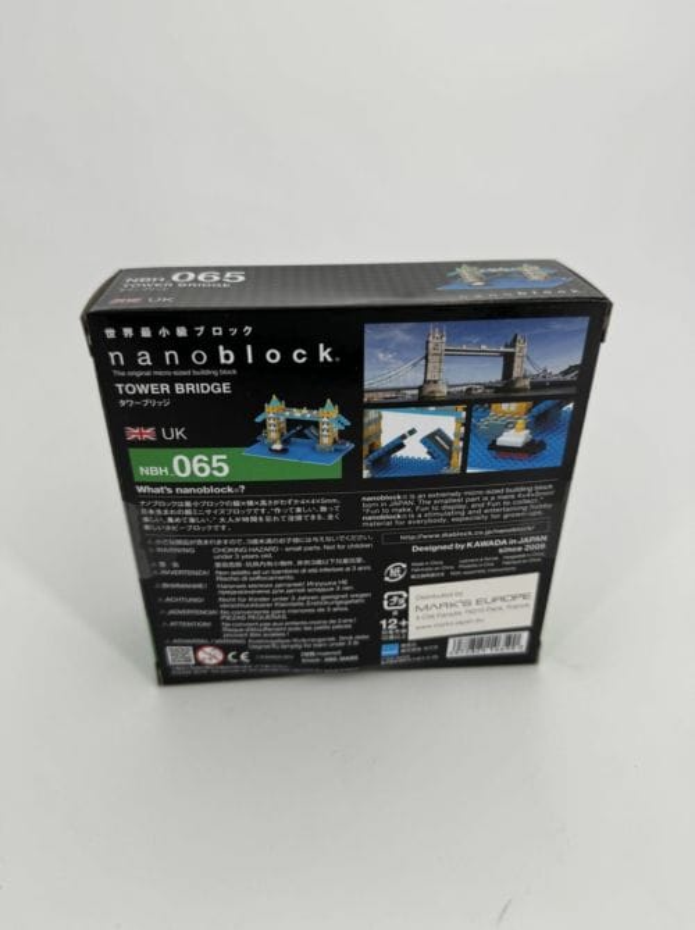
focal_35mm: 24
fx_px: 644
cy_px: 465
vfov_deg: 71.7
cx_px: 348
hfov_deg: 56.7
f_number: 1.78
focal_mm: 6.86
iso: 80
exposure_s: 1/1042
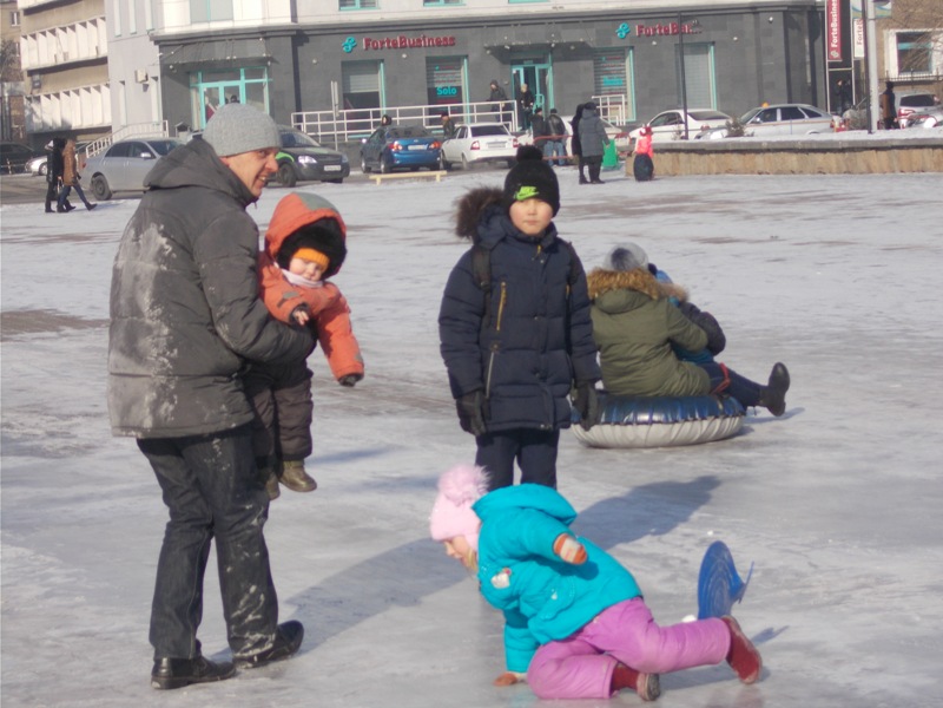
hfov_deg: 15.2
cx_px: 472
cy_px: 354
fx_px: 3541
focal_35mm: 130
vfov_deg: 11.4
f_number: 6.5
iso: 80
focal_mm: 23
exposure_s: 1/320
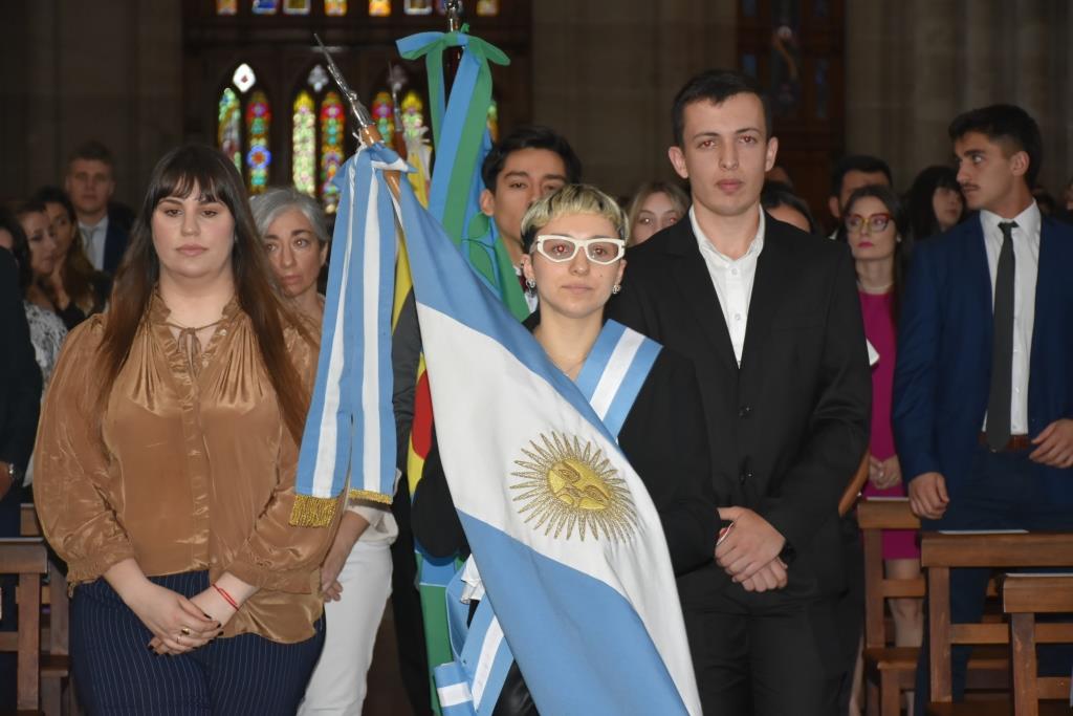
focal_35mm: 112
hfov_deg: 18.2
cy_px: 358
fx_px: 3353
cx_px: 536
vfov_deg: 12.2
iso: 1250
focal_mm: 75
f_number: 5.3
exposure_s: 1/60
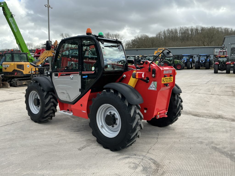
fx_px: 190
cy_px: 88
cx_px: 118
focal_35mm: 28
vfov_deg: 49.7
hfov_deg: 63.4
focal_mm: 3
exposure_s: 1/545
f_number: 1.8
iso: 25
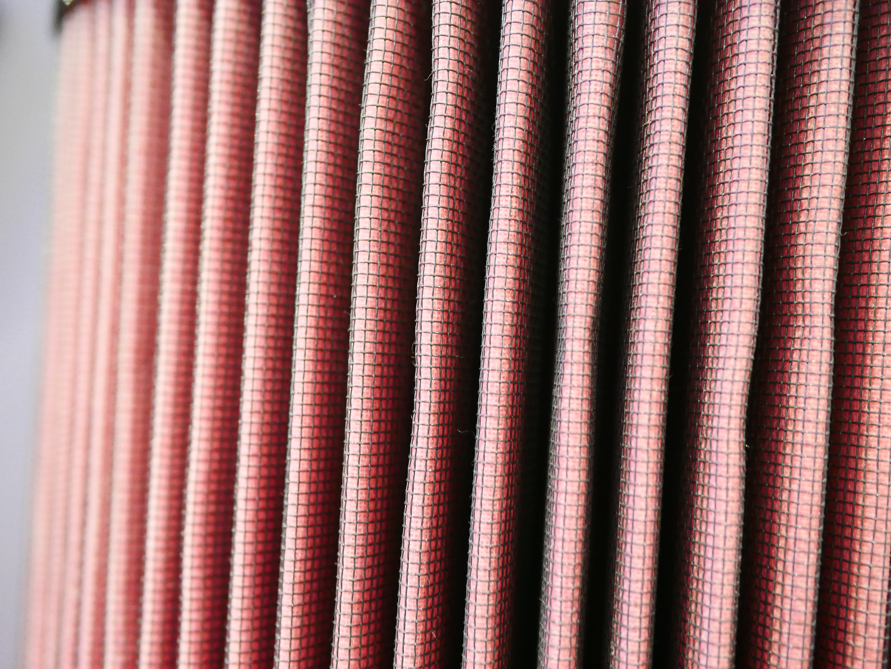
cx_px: 446
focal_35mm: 50
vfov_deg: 29.1
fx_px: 1287
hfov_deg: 38.2
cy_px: 334
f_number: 2.8
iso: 3200
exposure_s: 1/40
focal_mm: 25
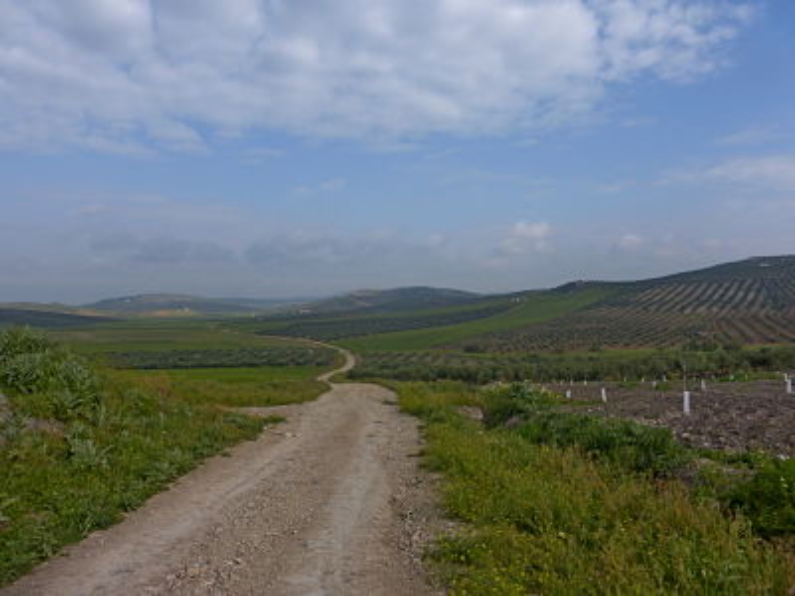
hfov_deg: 69.4
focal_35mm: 25
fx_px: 574
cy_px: 298
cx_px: 398
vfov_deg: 54.9
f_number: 4
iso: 100
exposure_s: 1/1000
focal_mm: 4.3
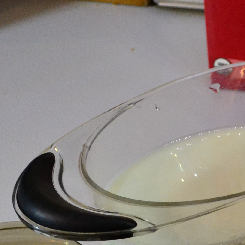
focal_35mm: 144
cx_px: 268
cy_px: 284
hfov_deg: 11.9
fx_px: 1153
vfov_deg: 11.9
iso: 1400
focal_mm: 26
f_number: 5.6
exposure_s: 1/60
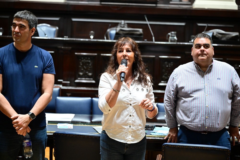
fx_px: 440
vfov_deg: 20.6
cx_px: 120
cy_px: 80
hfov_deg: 30.5
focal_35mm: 66
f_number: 3.2
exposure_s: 1/125
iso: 2500
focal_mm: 66
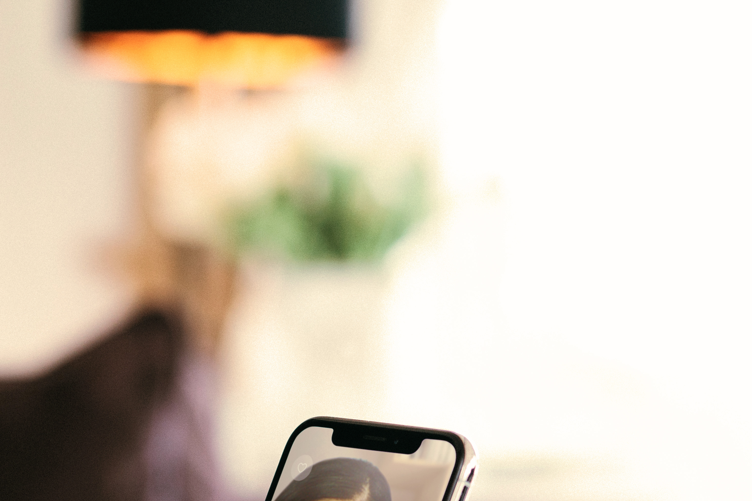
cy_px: 642
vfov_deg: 10.4
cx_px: 56
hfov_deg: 15.7
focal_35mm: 129
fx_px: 2695
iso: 320
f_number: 2.5
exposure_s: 1/125
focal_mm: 50
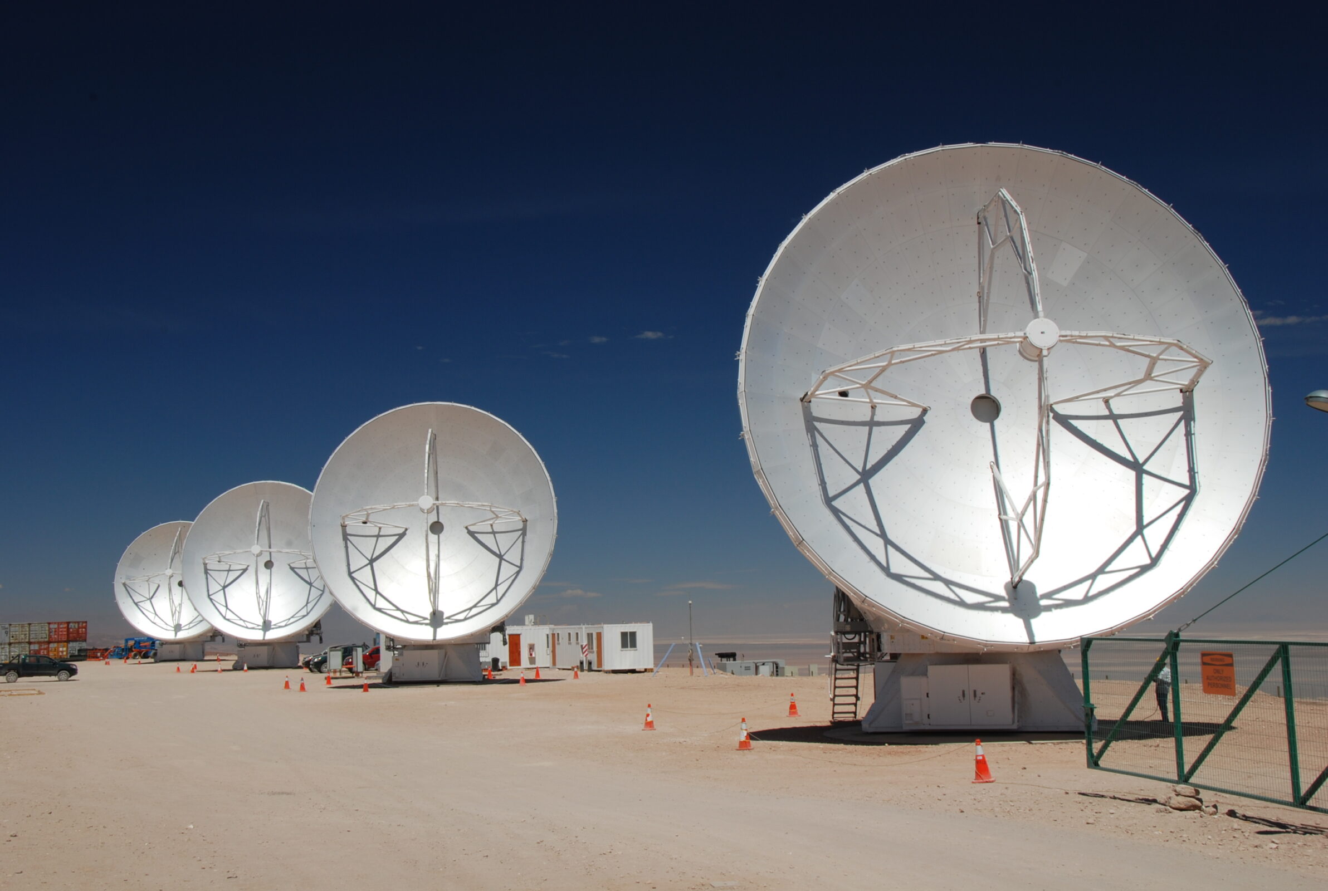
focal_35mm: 42
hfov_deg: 46.3
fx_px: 1552
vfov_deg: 32.0
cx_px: 664
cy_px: 446
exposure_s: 1/50
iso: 100
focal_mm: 28
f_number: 22
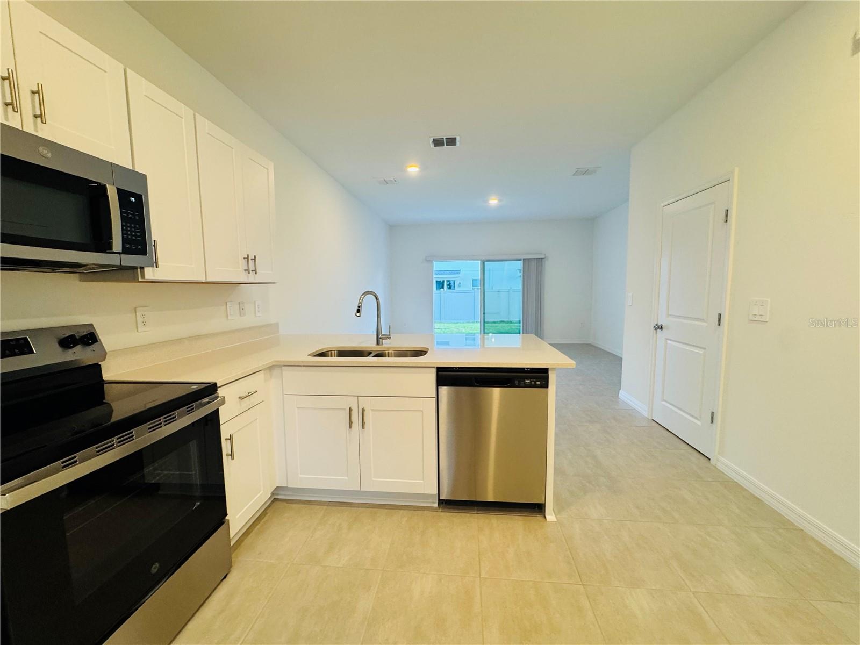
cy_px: 322
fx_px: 348
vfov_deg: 85.7
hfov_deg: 102.1
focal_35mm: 14
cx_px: 430
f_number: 2.2
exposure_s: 1/120
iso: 200
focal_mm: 2.22
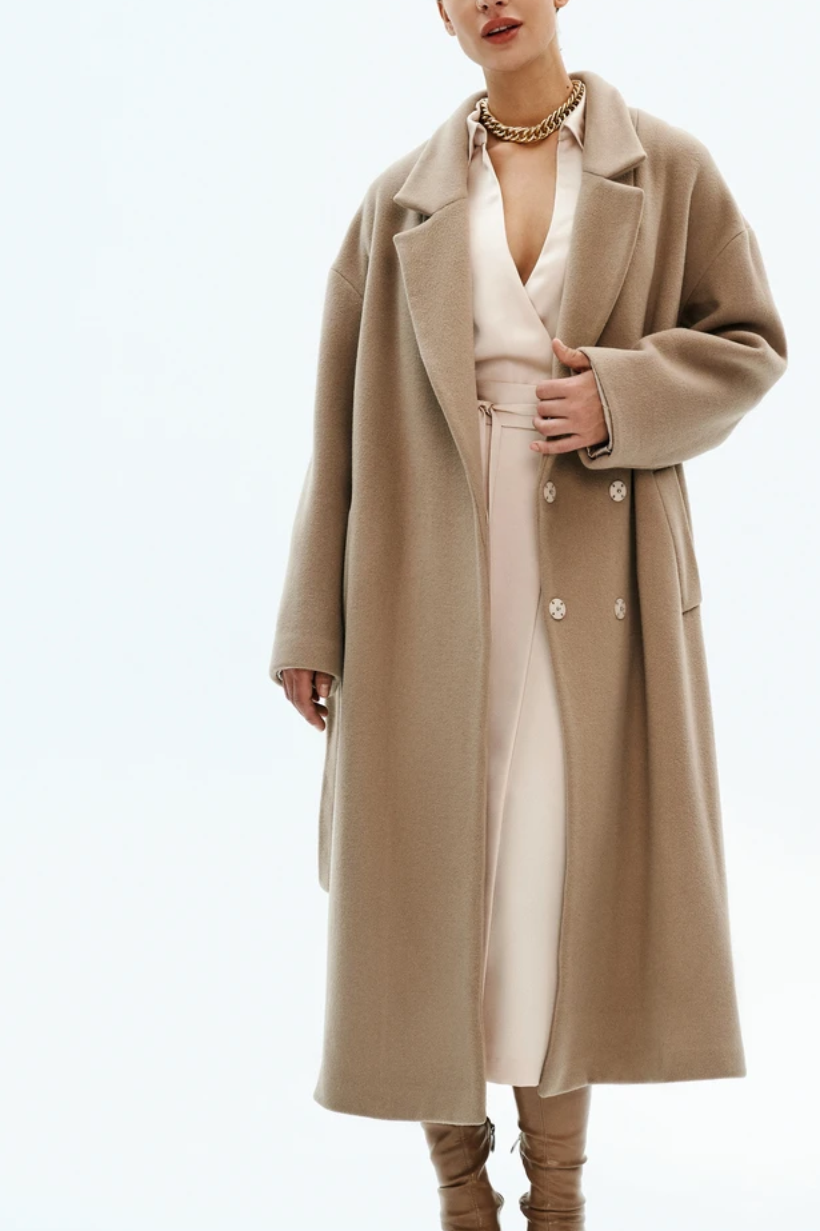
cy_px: 564
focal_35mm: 78
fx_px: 2666
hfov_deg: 17.4
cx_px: 576
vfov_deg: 26.0
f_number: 6.3
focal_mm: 48
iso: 100
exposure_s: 1/125
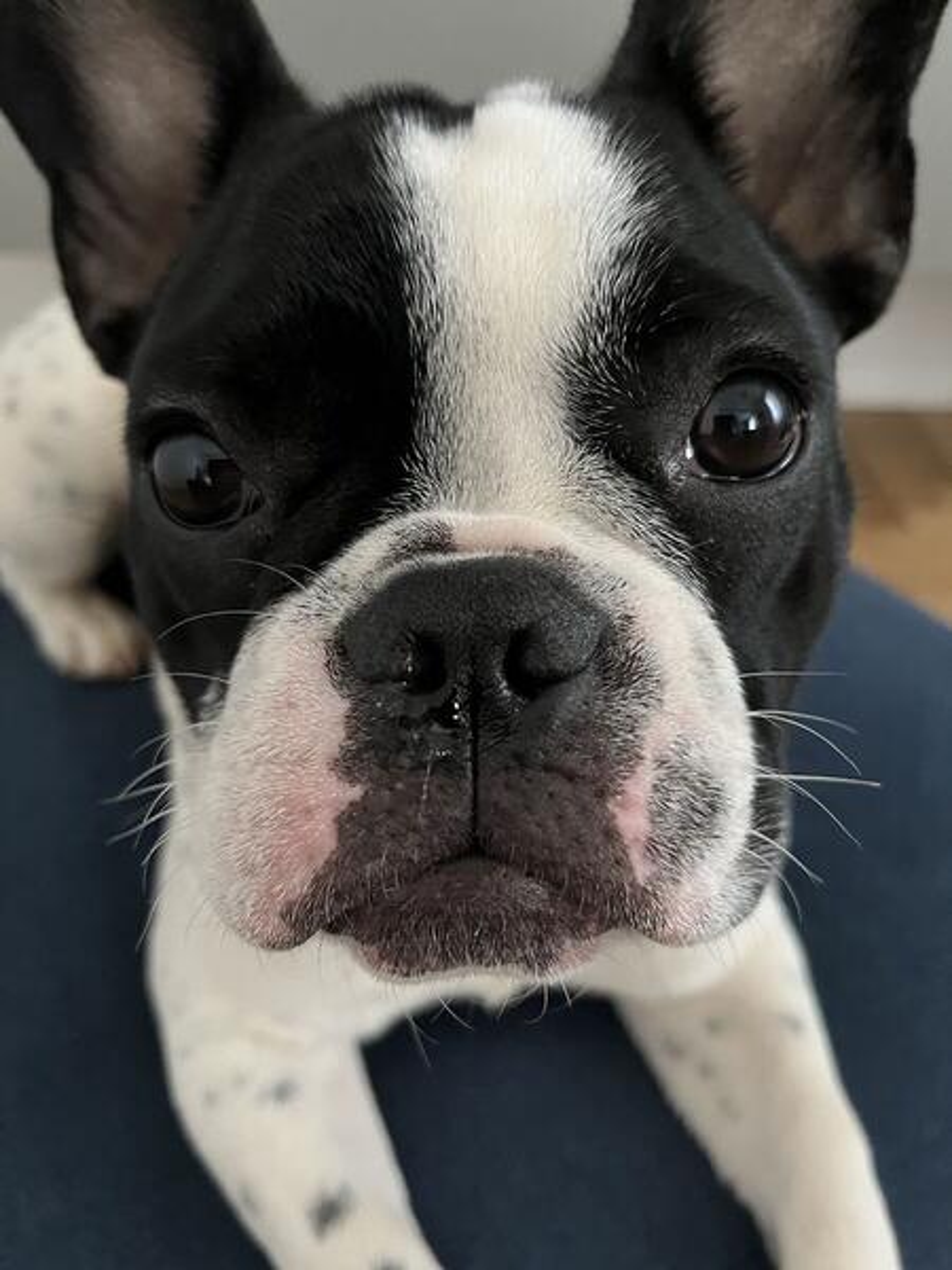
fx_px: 953
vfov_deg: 67.3
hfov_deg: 53.1
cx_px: 476
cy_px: 635
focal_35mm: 26
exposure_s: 1/31
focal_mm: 5.1
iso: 640
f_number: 1.6
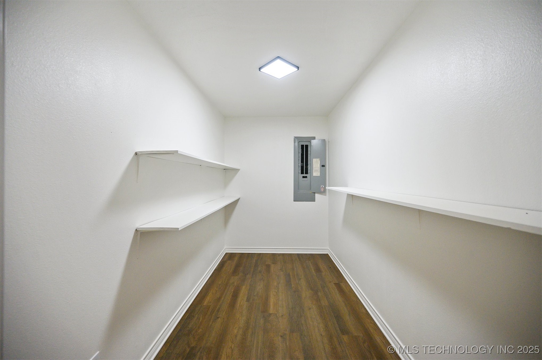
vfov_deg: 81.1
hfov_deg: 104.3
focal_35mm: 14
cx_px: 271
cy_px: 180
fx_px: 211
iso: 500
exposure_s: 1/160
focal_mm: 14
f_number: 4
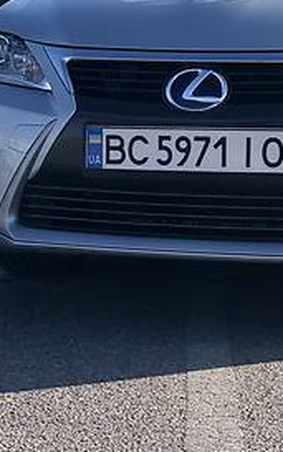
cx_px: 255
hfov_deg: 10.8
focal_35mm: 121
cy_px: 118
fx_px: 1491
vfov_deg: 17.1
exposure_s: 1/592
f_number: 2.4
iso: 16
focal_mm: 6
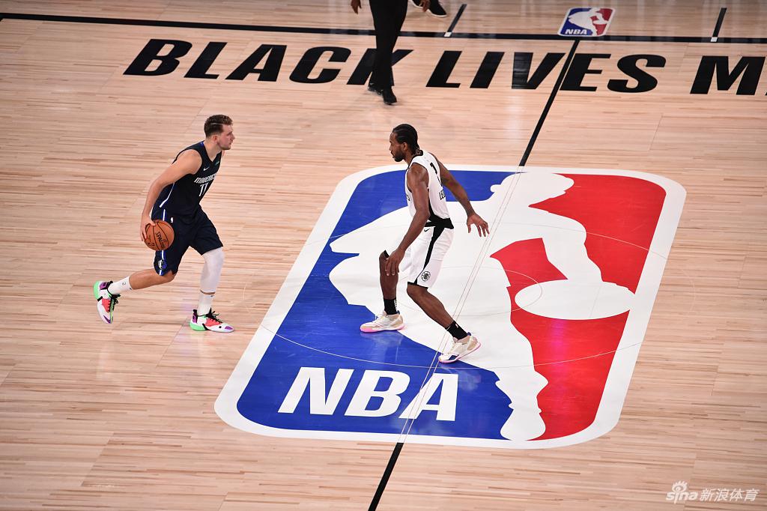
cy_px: 256
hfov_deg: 10.3
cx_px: 384
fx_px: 4259
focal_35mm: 200
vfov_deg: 6.9
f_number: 2.8
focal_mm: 200
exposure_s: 1/2000
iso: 3200
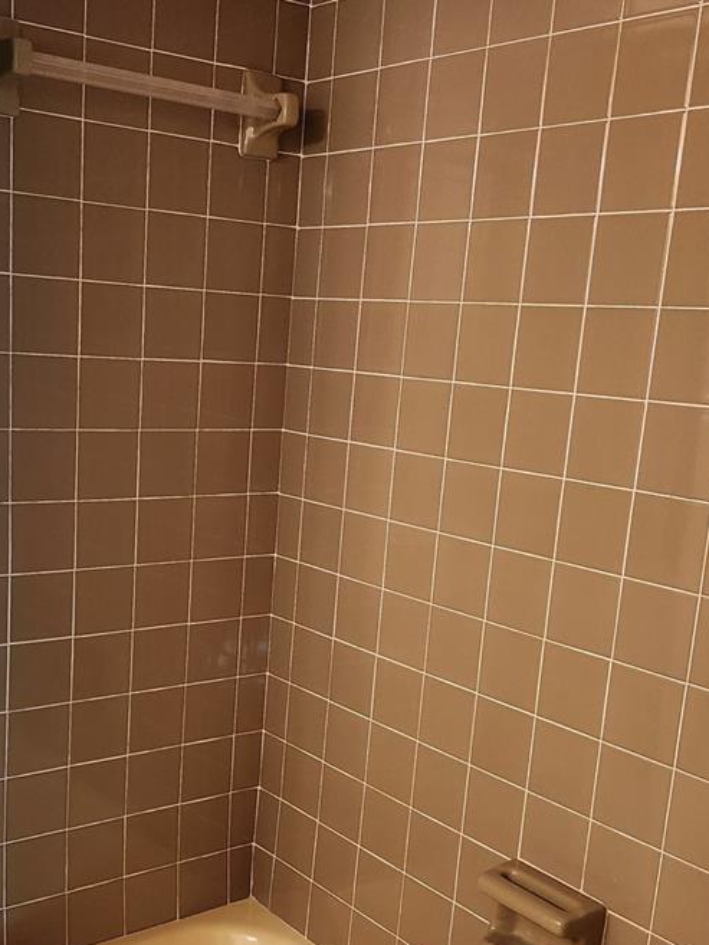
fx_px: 1147
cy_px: 608
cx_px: 272
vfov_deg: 44.3
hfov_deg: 34.2
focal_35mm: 42
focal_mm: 5.54
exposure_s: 1/120
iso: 800
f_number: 1.8
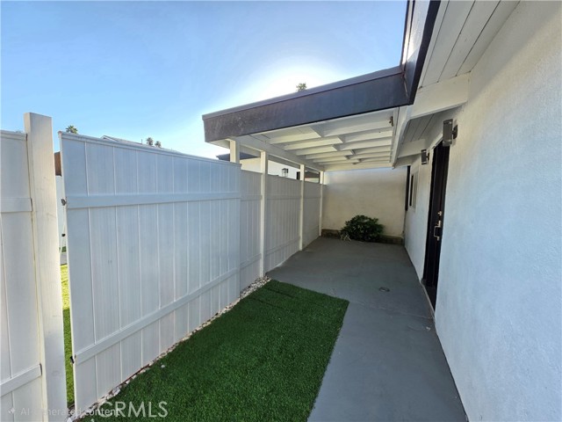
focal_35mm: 13
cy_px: 211
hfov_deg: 106.2
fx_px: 211
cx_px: 281
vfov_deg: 89.9
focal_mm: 2.2
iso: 40
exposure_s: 1/286
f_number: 1.9
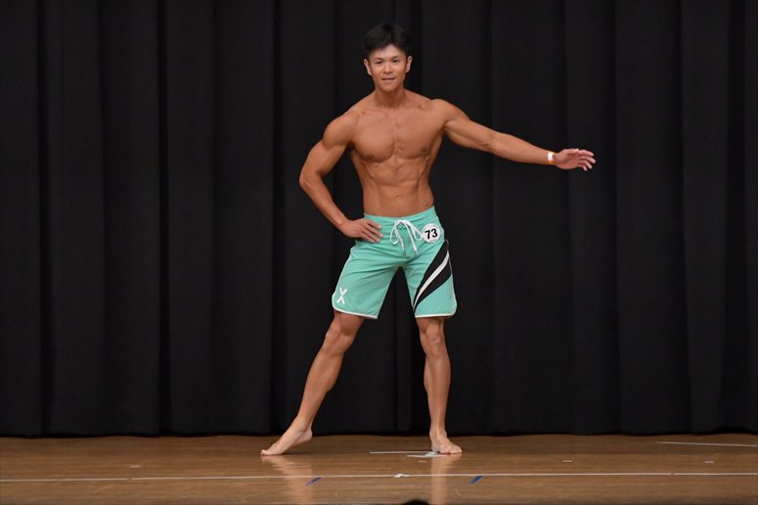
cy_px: 252
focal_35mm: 255
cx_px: 379
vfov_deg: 5.4
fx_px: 5367
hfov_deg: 8.1
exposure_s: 1/400
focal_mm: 170
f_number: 5.6
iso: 6400
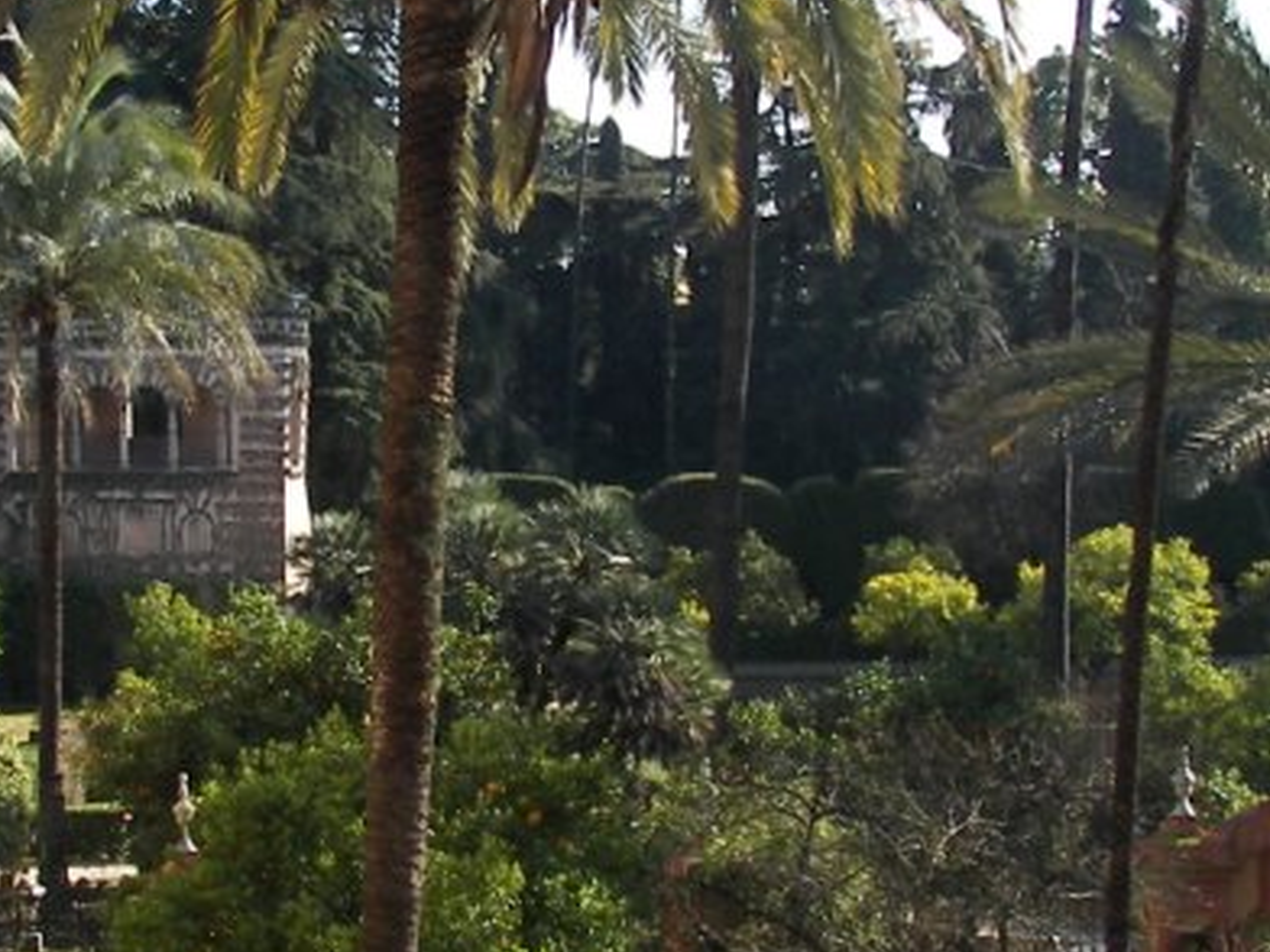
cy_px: 473
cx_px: 444
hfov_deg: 20.8
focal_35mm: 94
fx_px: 3449
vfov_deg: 15.7
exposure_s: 1/320
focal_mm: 6
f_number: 2.8
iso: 50
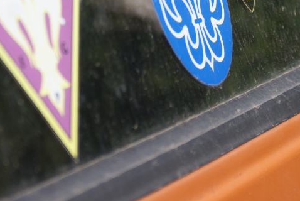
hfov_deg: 9.1
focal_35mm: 225
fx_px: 1877
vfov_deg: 6.1
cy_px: -5
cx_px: 214
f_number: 5.6
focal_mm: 70
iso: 100
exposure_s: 1/160
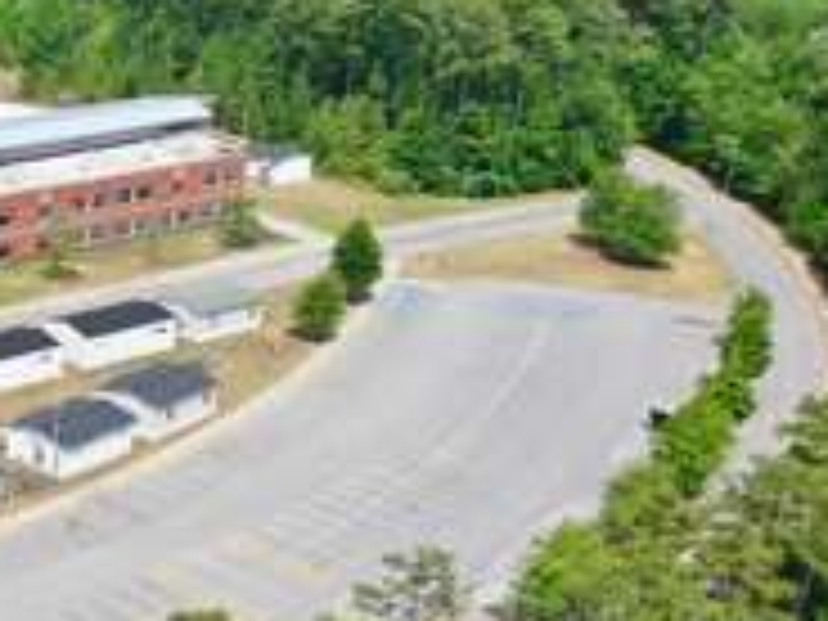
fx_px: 1579
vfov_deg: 21.3
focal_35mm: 66
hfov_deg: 26.3
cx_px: -153
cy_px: 662
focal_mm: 10.26
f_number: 5.6
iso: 100
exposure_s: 1/400
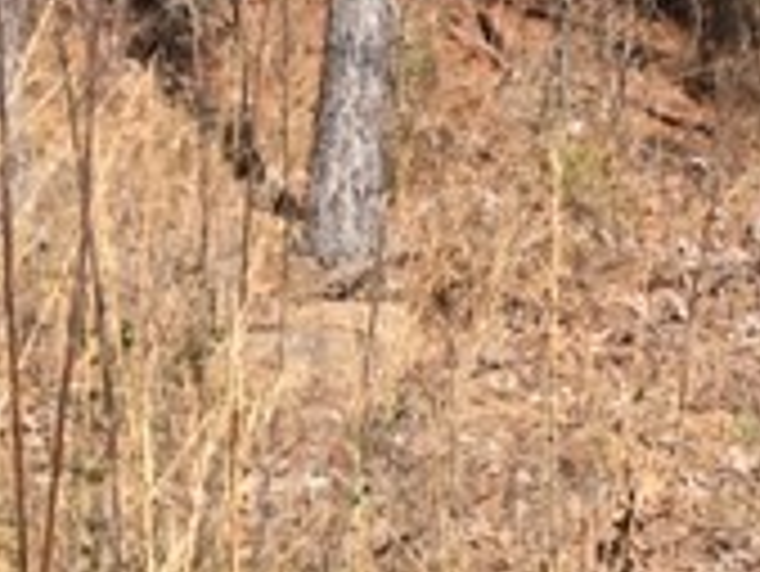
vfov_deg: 13.2
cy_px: -68
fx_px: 2417
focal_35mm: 110
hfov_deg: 17.5
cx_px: 715
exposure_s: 1/962
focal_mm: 4.15
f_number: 2.2
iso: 25
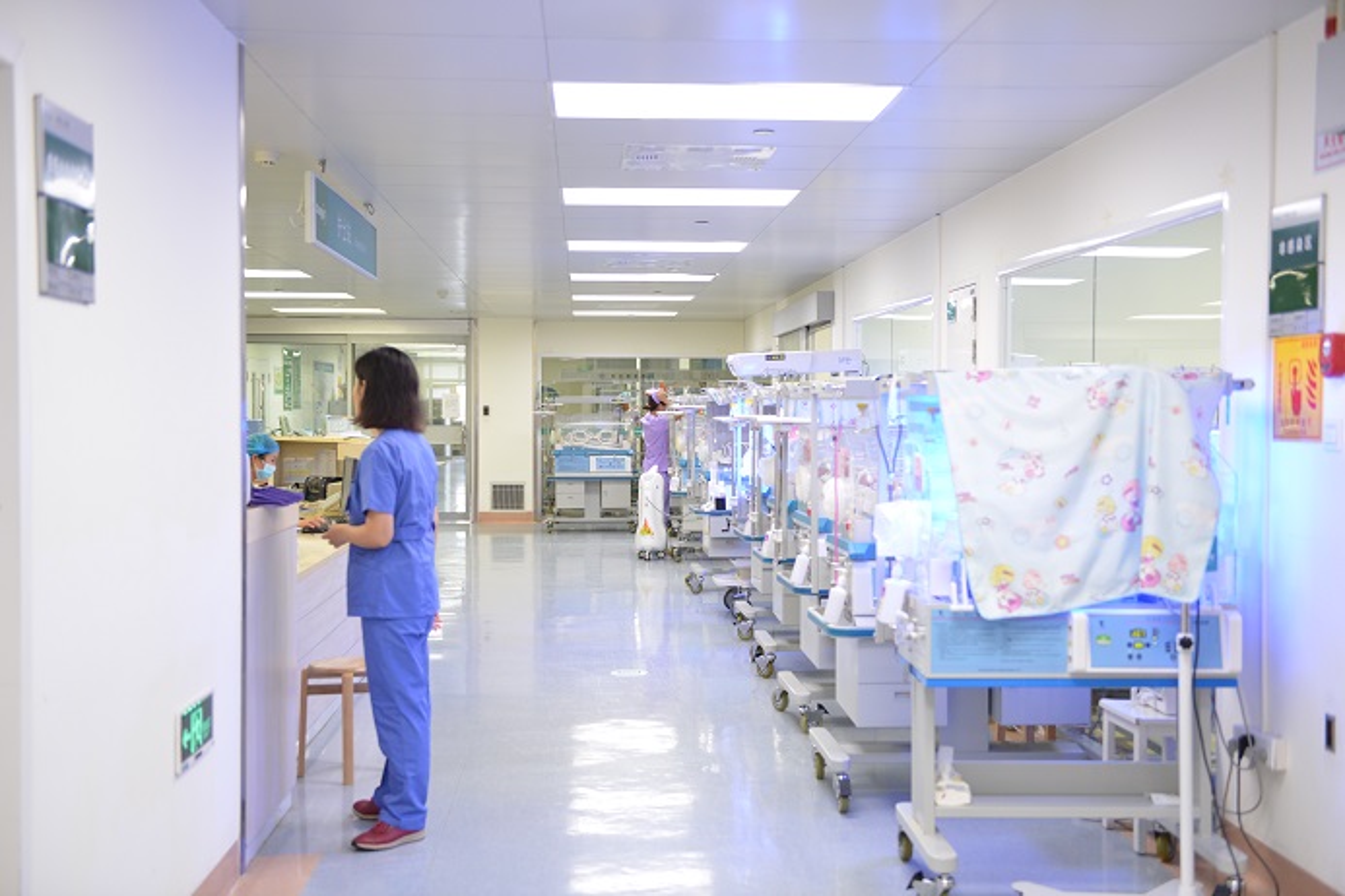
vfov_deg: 33.4
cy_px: 448
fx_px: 1494
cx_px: 672
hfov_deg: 48.5
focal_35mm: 40
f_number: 2.8
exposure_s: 1/60
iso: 1250
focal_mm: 40
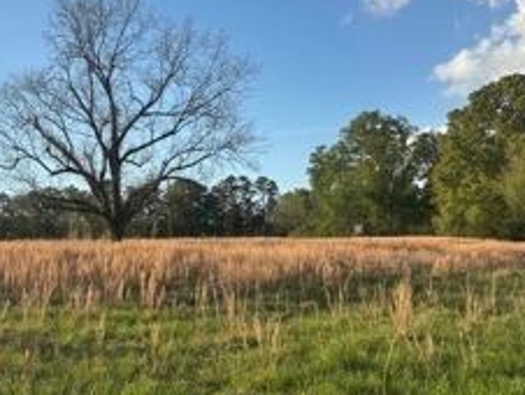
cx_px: 95
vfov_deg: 31.6
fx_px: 698
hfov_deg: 39.4
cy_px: 209
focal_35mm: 46
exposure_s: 1/2857
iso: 50
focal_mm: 5.96
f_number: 1.6
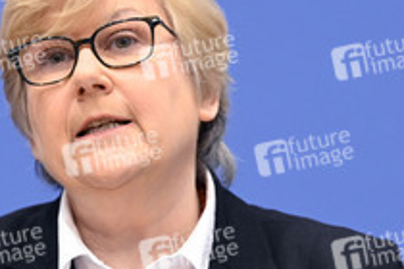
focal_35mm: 279
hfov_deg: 7.4
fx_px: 3131
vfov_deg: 4.9
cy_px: 202
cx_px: 138
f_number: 5
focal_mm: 130
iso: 5000
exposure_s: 1/500
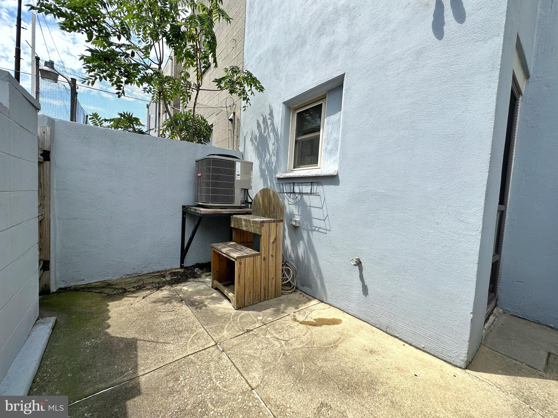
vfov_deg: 85.7
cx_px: 279
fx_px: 226
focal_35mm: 14
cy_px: 209
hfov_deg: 102.1
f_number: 2.2
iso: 40
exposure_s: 1/1247
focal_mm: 2.22
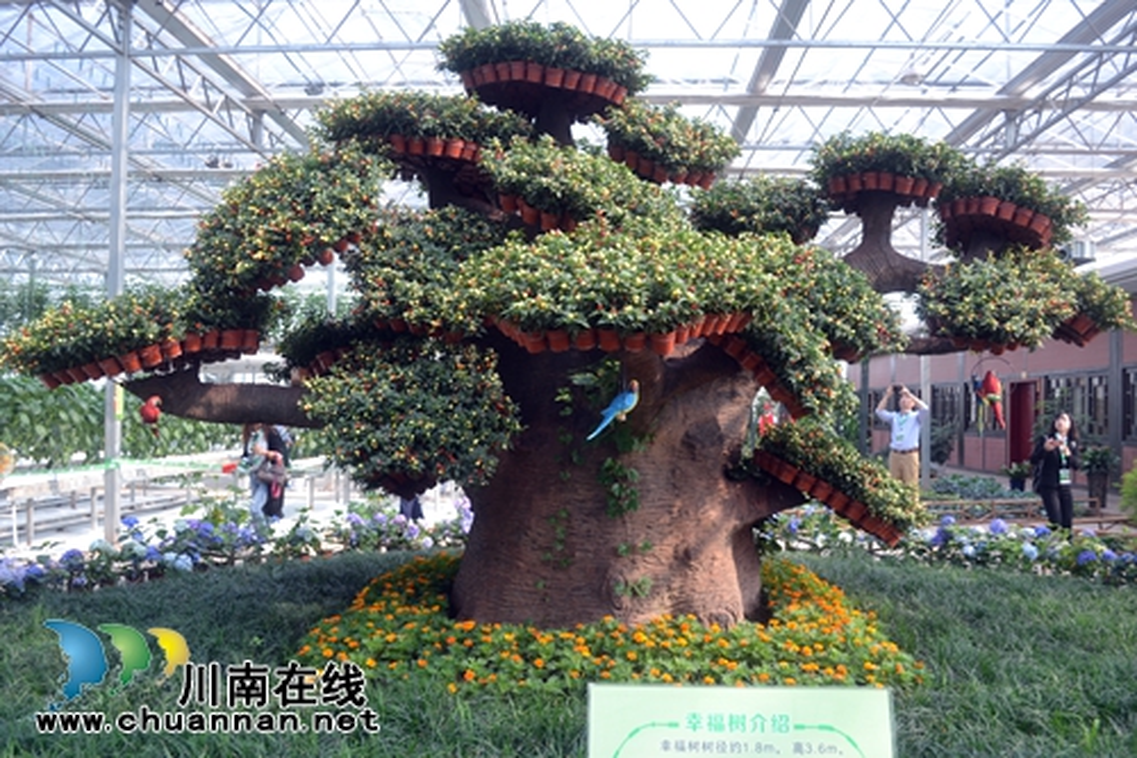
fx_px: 947
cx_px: 568
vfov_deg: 43.6
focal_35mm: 30
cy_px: 379
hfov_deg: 61.9
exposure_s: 1/100
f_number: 5
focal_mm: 20
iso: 200
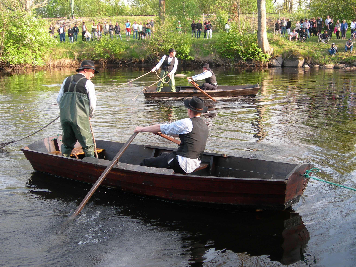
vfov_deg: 28.6
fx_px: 524
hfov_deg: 37.5
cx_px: 178
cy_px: 134
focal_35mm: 51
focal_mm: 10.6
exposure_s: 1/122
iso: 50
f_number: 3.2
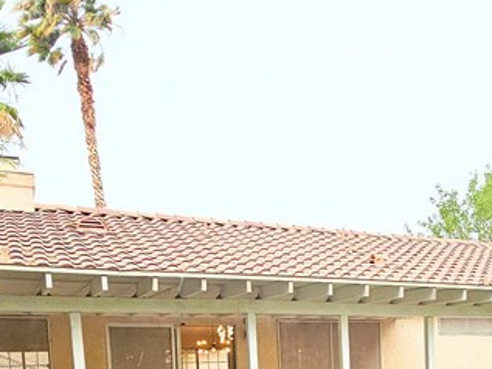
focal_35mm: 42
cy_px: 428
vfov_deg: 30.0
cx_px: 363
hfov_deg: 43.5
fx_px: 597
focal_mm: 2.2
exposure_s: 1/352
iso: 50
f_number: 2.2
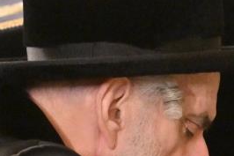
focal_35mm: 1153
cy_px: 186
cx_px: 168
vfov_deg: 1.2
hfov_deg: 1.8
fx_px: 7490
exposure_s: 1/400
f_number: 2.8
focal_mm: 200
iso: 2500
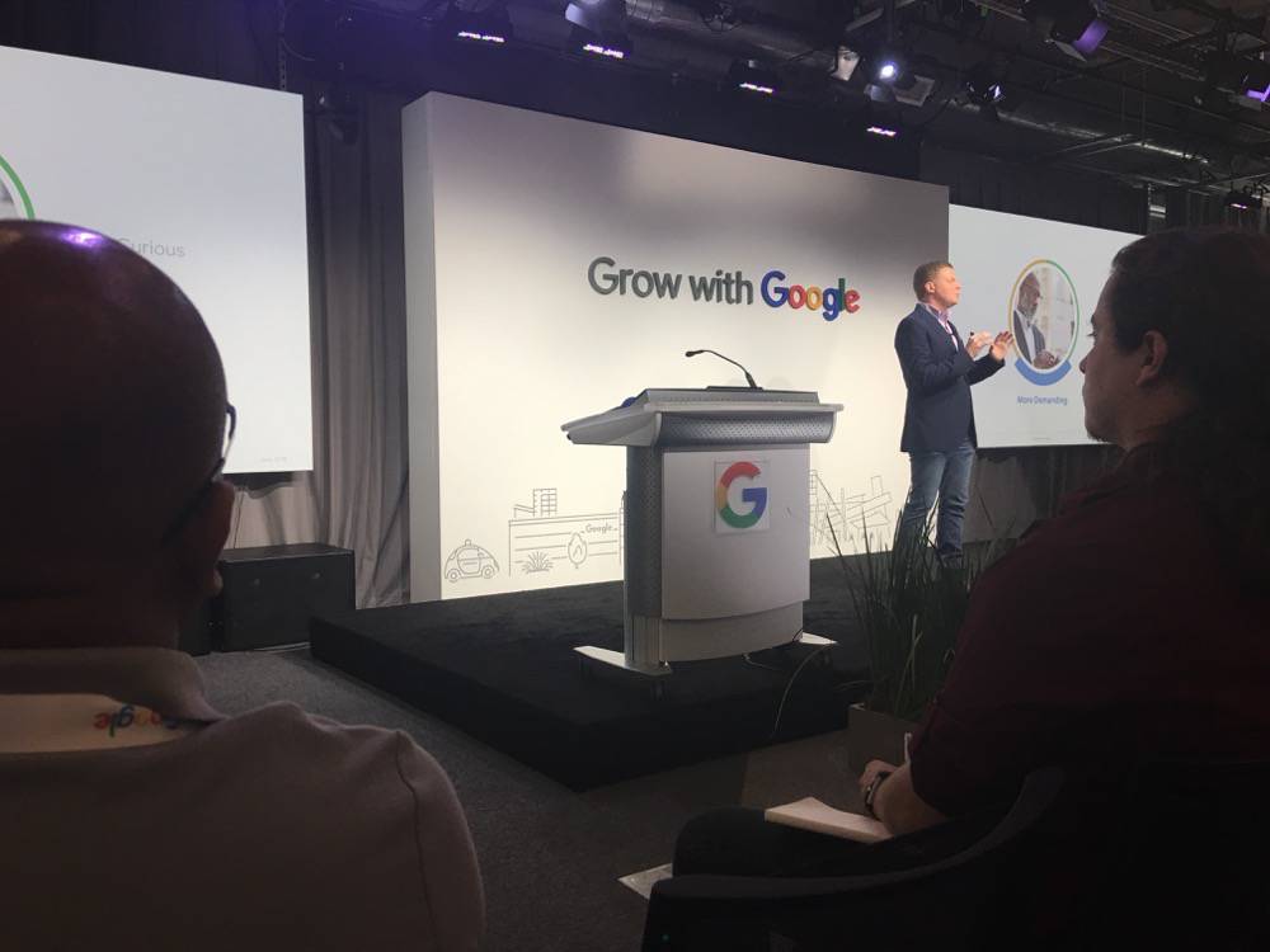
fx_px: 1064
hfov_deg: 61.7
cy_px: 476
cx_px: 635
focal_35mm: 29
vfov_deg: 48.2
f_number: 2.2
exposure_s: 1/15
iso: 25
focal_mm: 4.15
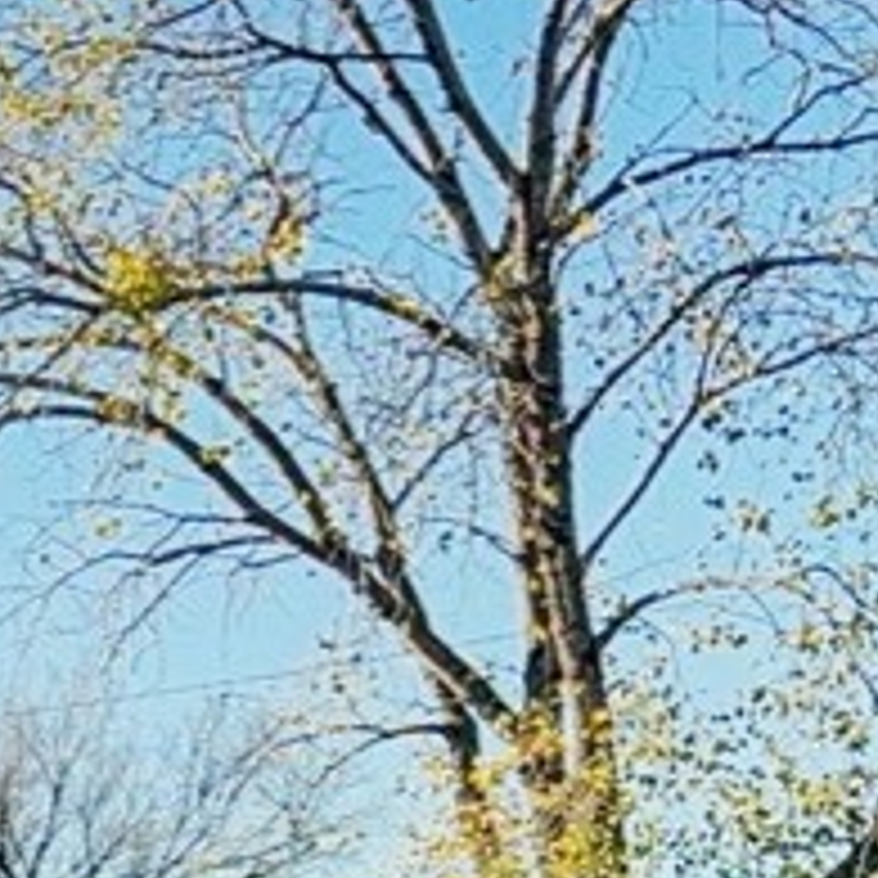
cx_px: -1094
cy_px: 1445
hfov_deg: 9.5
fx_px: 4792
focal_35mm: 167
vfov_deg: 10.0
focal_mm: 6.76
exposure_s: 1/2506
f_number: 1.78
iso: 80
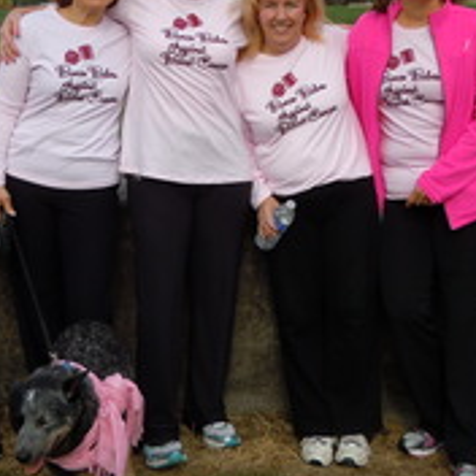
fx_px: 1058
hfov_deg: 25.3
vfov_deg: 25.3
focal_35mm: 68
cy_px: 168
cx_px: 195
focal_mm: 5.4
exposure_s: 1/1000
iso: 100
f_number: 3.5
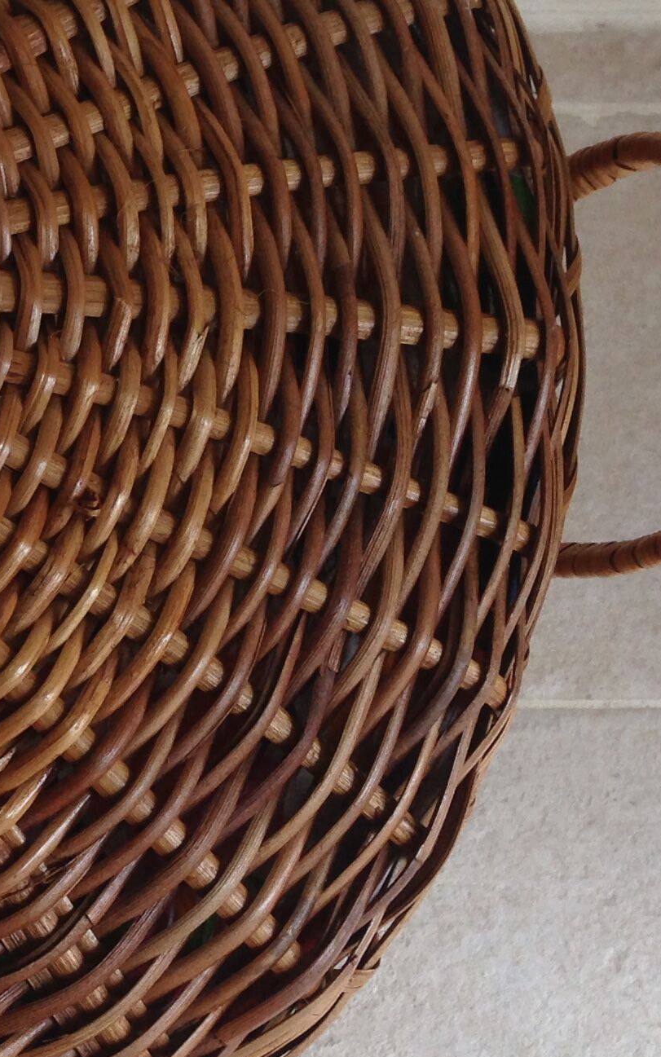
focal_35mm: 88
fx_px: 2536
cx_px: -370
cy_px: 424
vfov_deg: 23.5
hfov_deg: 13.8
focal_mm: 4.12
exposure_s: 1/60
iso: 50
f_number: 2.4
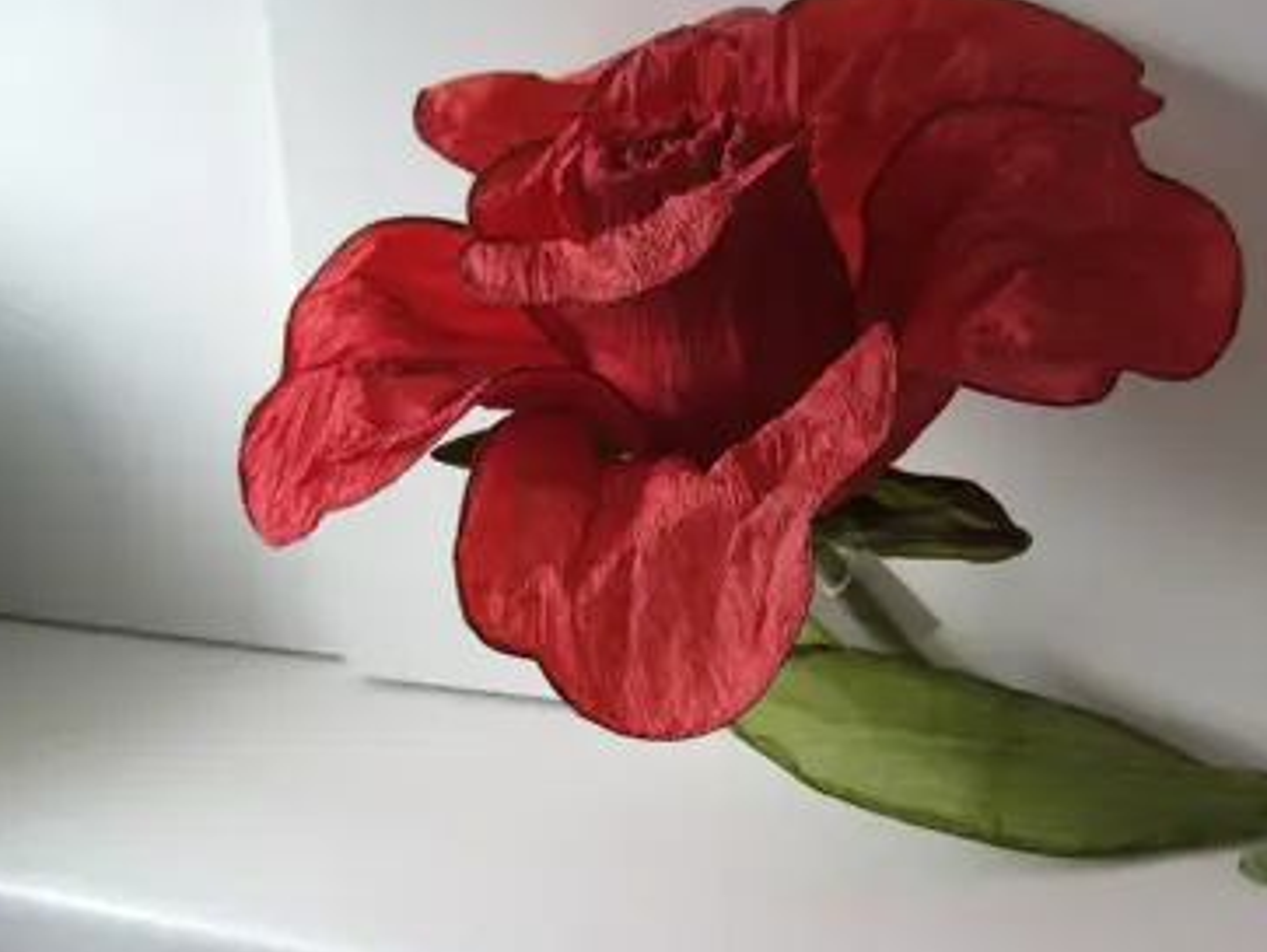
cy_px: 434
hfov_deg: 38.5
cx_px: 822
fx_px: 1795
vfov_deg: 29.7
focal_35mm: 49
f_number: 2.8
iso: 100
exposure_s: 1/15
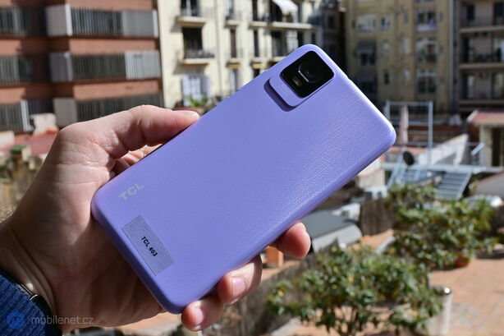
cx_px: 252
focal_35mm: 41
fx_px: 577
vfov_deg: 32.4
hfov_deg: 47.2
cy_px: 168
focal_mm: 27.5
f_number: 10
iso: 100
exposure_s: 1/400
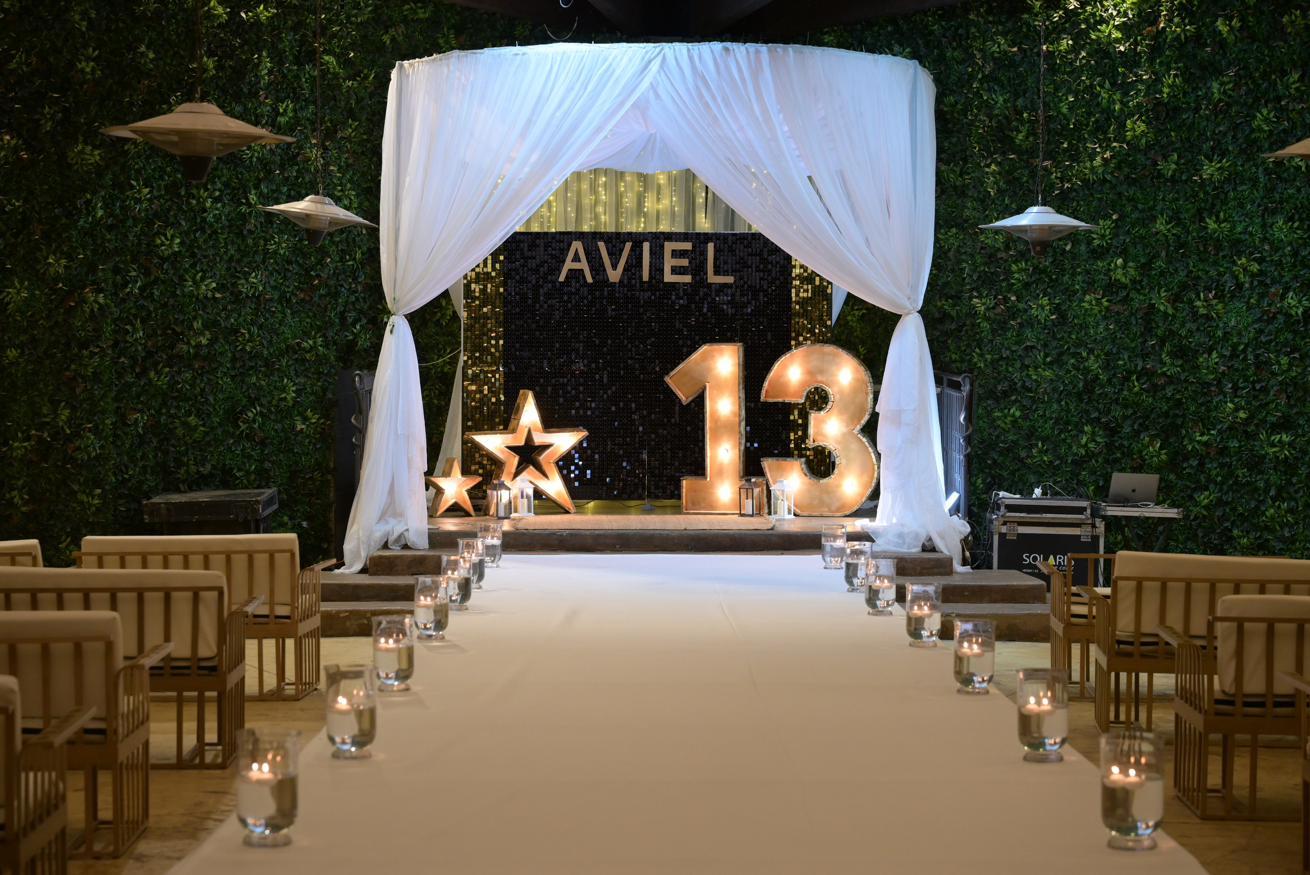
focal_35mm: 68
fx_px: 2475
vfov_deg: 20.0
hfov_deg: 29.6
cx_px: 655
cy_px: 438
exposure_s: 1/200
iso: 1600
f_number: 4.5
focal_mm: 68
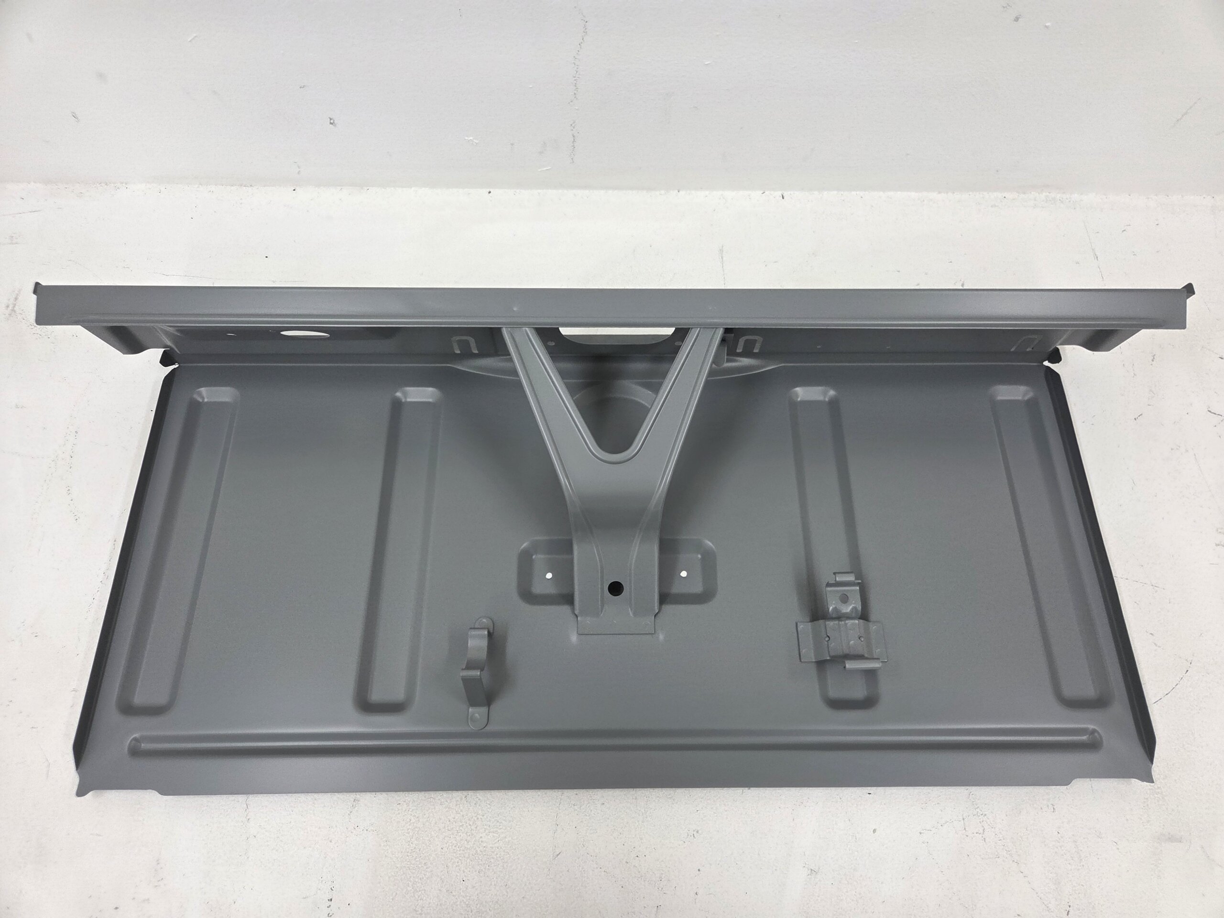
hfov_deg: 73.9
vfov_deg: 58.9
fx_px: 813
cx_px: 612
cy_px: 459
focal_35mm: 23
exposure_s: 1/120
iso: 64
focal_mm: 5.4
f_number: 1.8
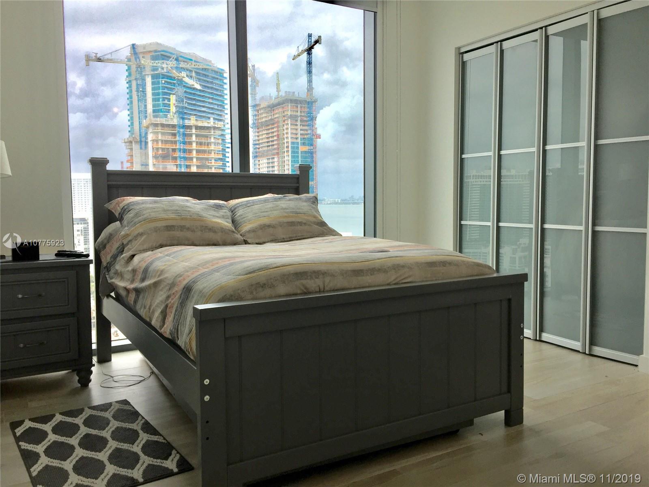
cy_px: 244
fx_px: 544
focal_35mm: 29
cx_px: 324
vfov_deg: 48.2
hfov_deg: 61.7
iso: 32
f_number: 2.2
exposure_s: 1/719
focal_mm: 4.15
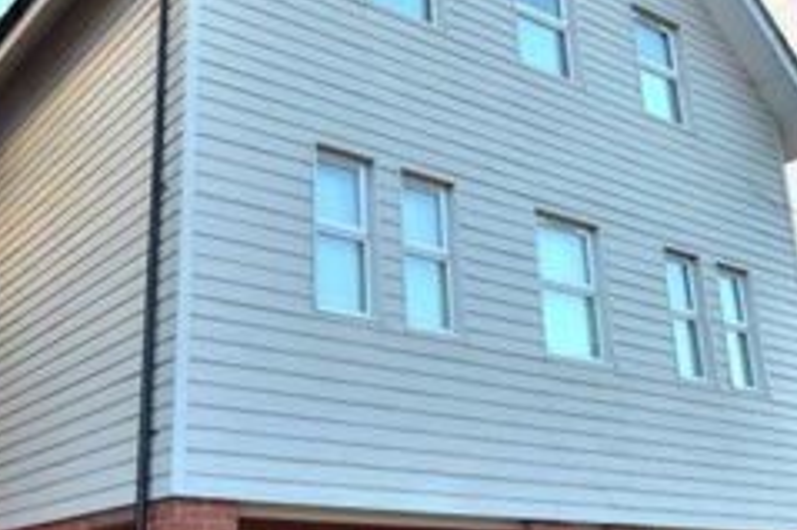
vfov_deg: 30.4
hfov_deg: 44.3
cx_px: 313
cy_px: 235
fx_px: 973
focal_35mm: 44
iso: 200
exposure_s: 1/250
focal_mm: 10
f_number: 8
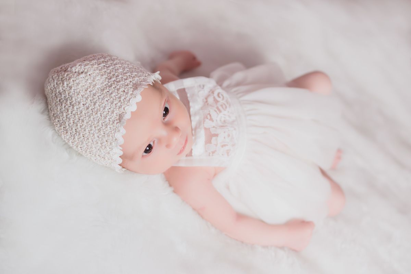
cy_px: 137
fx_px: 599
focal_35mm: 52
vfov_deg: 25.8
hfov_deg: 37.9
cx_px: 206
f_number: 2.5
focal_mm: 35
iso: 100
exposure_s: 1/250
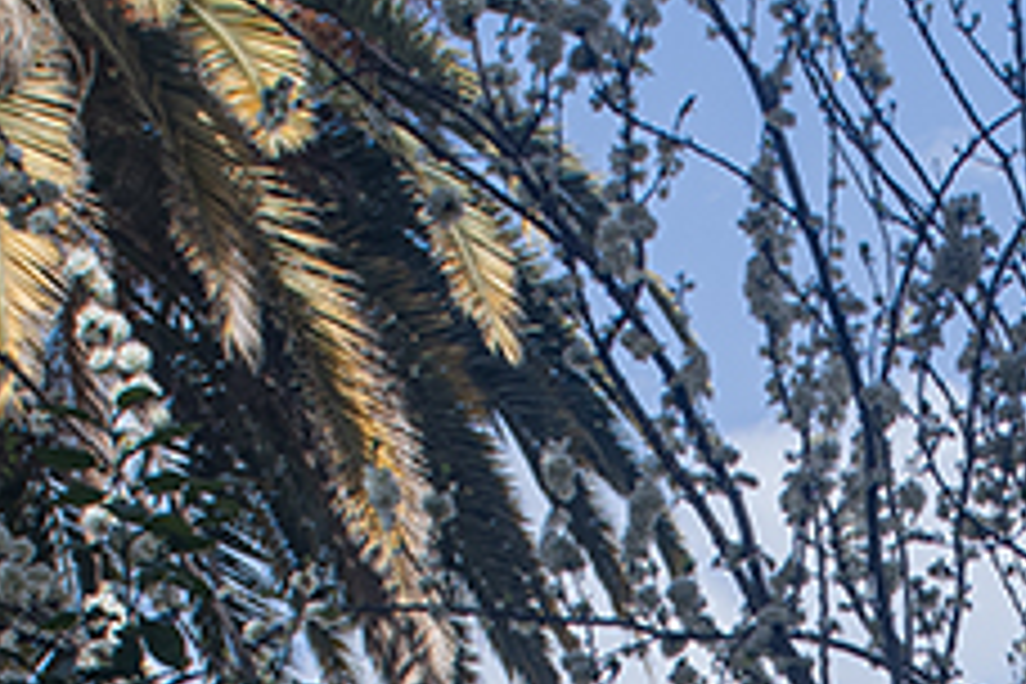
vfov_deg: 8.3
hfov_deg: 12.8
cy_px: 1377
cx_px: 1084
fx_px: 4503
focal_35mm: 158
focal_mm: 24
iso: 100
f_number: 5.6
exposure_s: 1/125
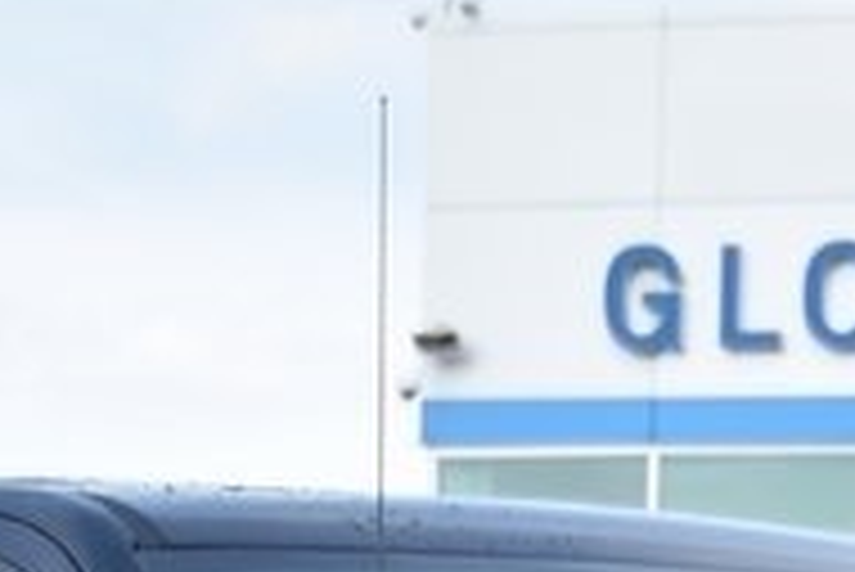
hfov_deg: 10.5
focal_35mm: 194
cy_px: 1509
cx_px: 785
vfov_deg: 6.6
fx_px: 4611
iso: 100
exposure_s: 1/320
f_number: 4.5
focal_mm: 24
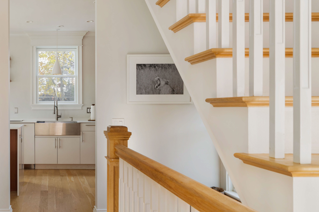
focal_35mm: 41
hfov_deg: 44.0
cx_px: 43
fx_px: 363
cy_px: 113
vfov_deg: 32.6
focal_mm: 20
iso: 250
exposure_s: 1/10
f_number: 7.1
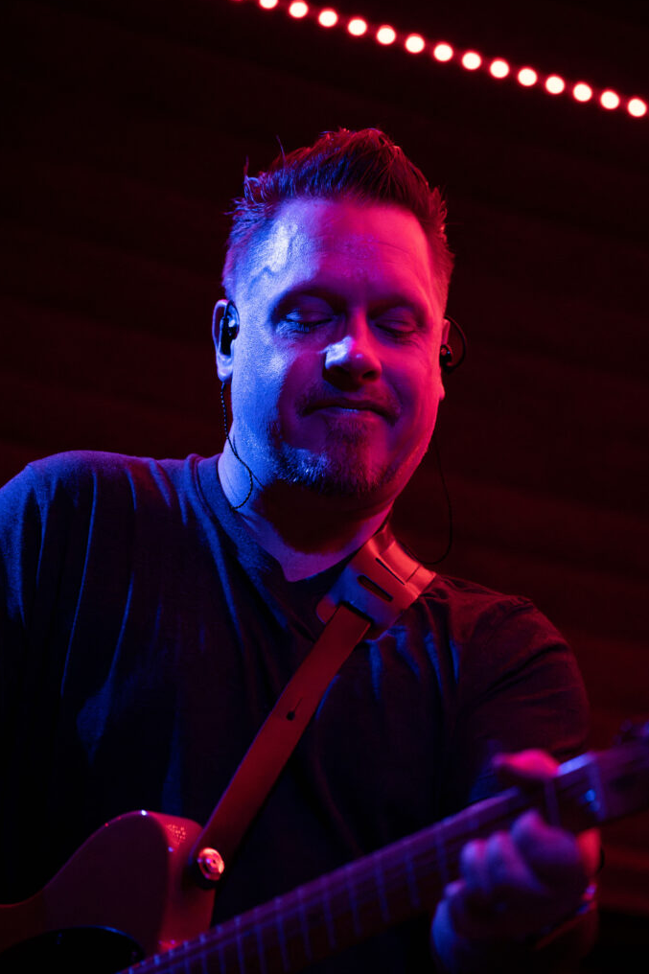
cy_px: 484
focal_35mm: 125
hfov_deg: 11.0
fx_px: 3381
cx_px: 324
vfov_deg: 16.4
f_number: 2.8
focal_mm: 124
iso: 12800
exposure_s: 1/500
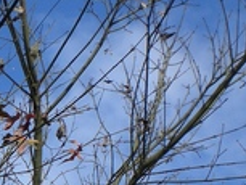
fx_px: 1060
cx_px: -93
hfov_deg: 12.7
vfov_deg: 9.8
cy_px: 232
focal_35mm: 149
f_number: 4.4
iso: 50
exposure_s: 1/400
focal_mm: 6.3
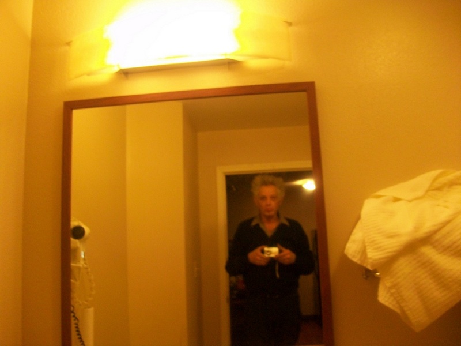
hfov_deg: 56.8
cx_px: 230
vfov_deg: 44.2
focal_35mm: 32
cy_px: 173
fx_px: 426
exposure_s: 1/30
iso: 160
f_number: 2.8
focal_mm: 5.7
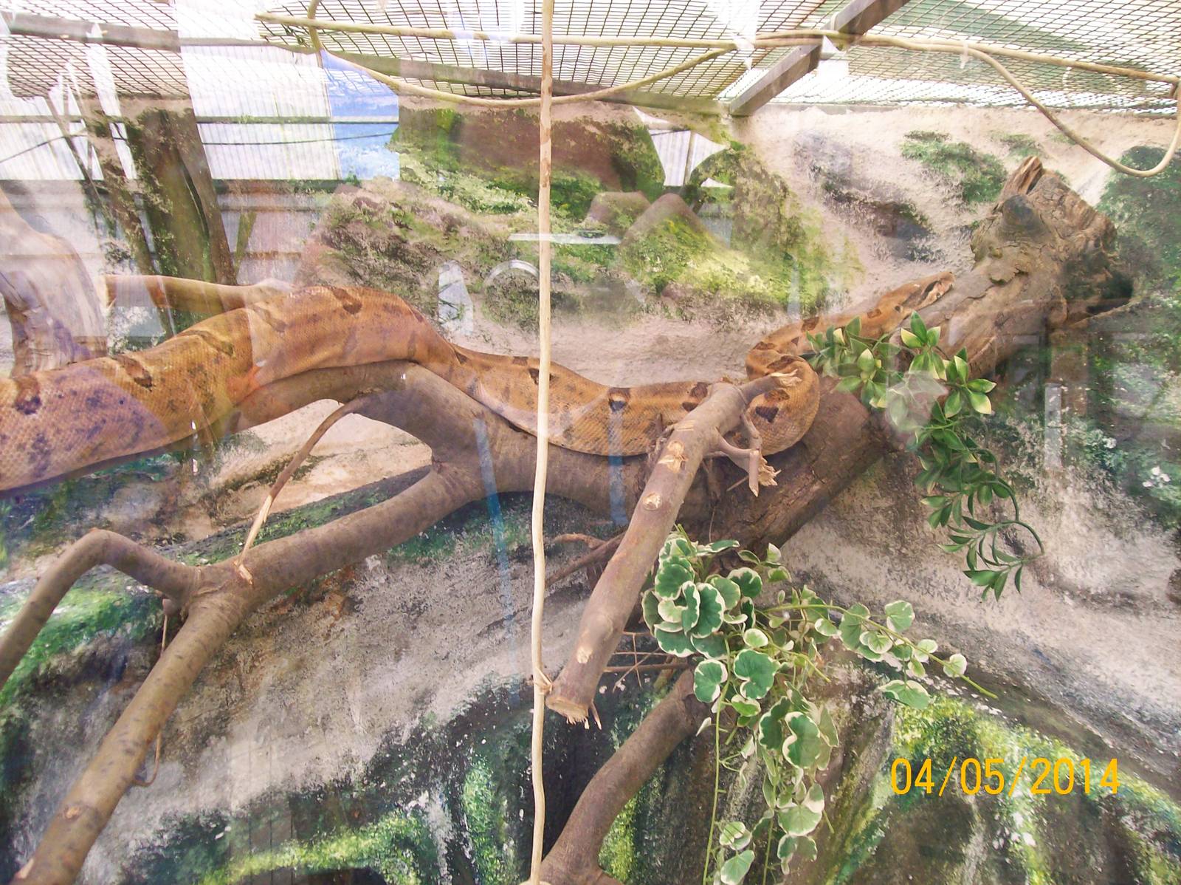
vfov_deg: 39.6
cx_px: 590
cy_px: 442
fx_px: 1227
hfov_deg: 51.4
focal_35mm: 36
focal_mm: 6
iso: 80
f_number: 2.7
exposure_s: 1/78.3
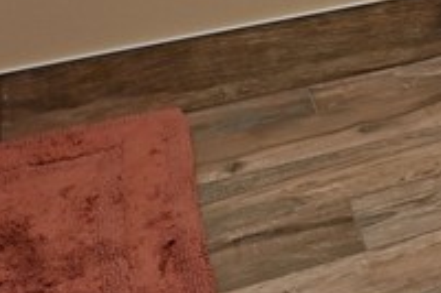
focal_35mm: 87
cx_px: 595
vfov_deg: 11.8
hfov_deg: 21.0
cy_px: -471
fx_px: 1065
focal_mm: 16
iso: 250
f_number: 5.6
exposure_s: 1/30
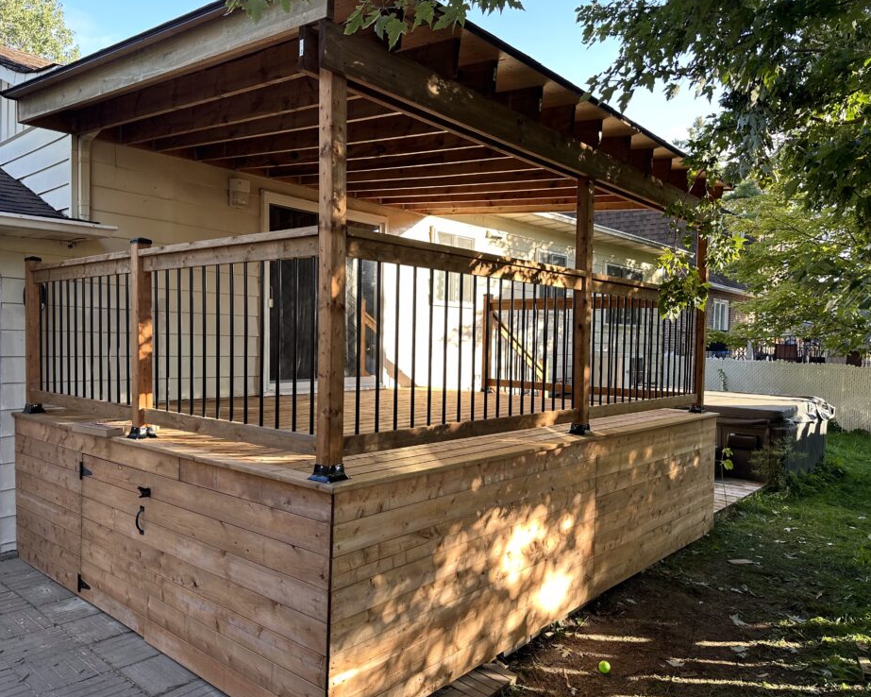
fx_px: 670
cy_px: 353
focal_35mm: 26
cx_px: 414
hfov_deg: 66.0
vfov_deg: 54.9
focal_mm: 6.86
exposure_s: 1/285
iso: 80
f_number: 1.78
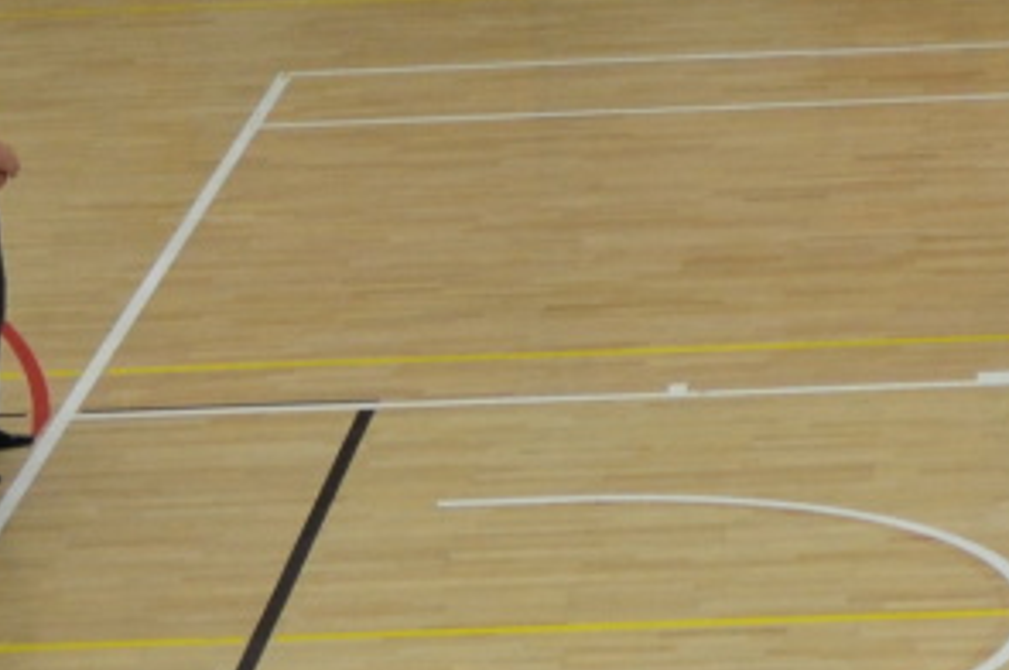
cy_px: 525
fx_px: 5543
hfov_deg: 10.4
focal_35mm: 198
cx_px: 889
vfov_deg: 6.9
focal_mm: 26
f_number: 4
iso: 640
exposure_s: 1/60
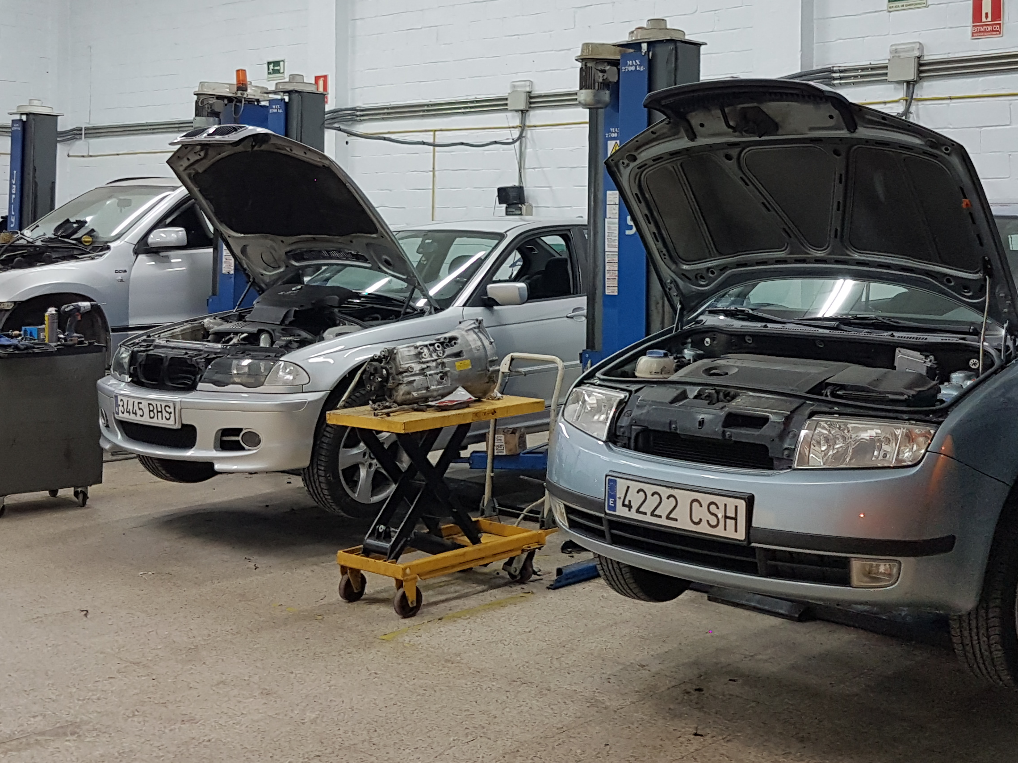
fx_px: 1353
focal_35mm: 46
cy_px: 195
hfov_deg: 41.2
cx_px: 562
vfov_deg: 31.0
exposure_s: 1/50
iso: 100
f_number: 1.7
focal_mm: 4.2
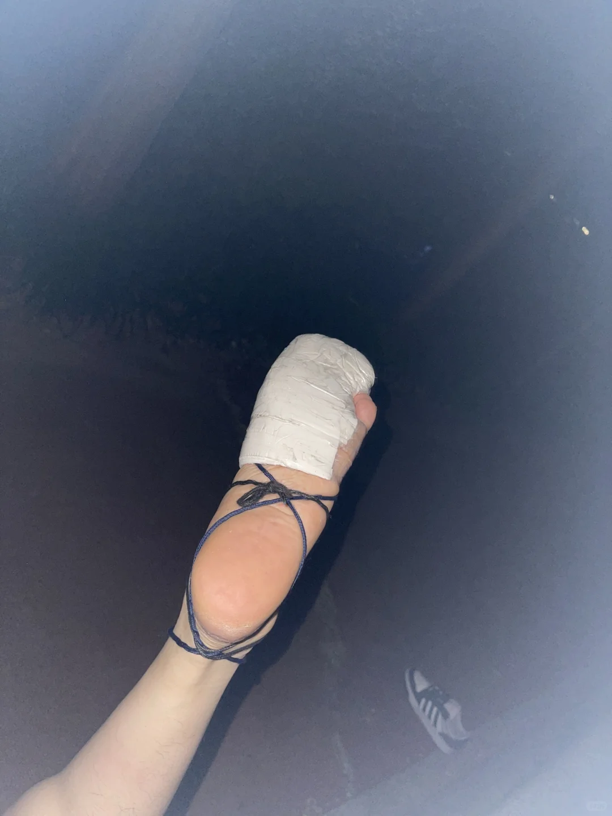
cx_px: 306
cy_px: 408
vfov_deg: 67.3
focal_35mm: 26
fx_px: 613
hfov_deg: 53.1
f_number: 1.6
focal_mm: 5.1
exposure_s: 1/4
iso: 50
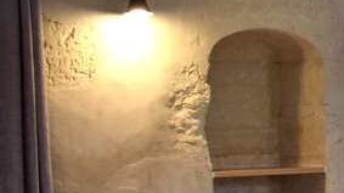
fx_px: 1277
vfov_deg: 8.6
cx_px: 802
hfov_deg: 12.4
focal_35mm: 140
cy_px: 201
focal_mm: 18
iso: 400
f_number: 4.5
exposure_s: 1/80
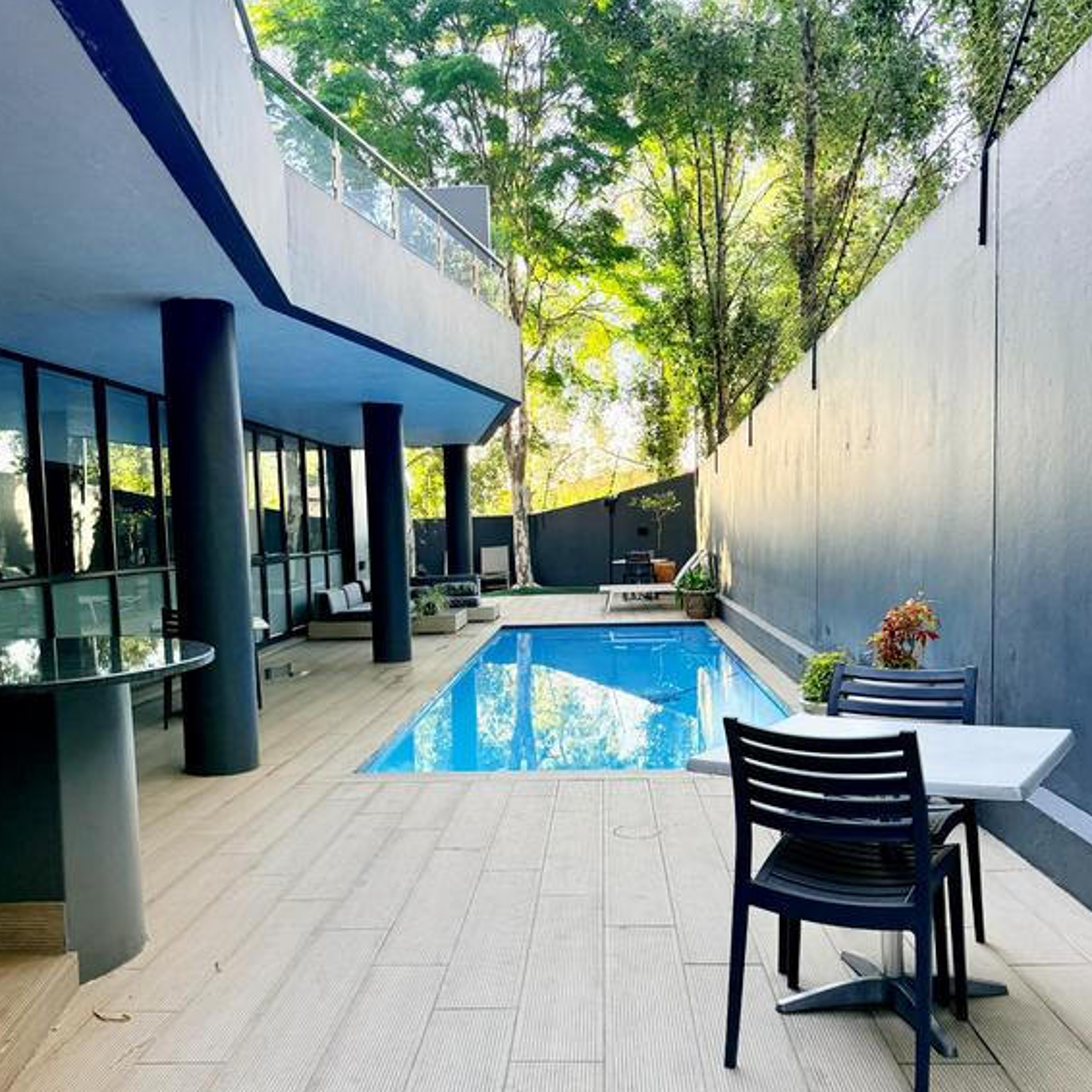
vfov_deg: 53.9
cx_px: 534
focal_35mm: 30
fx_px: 1071
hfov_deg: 54.0
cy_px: 610
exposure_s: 1/239
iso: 160
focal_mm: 6.76
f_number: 1.78
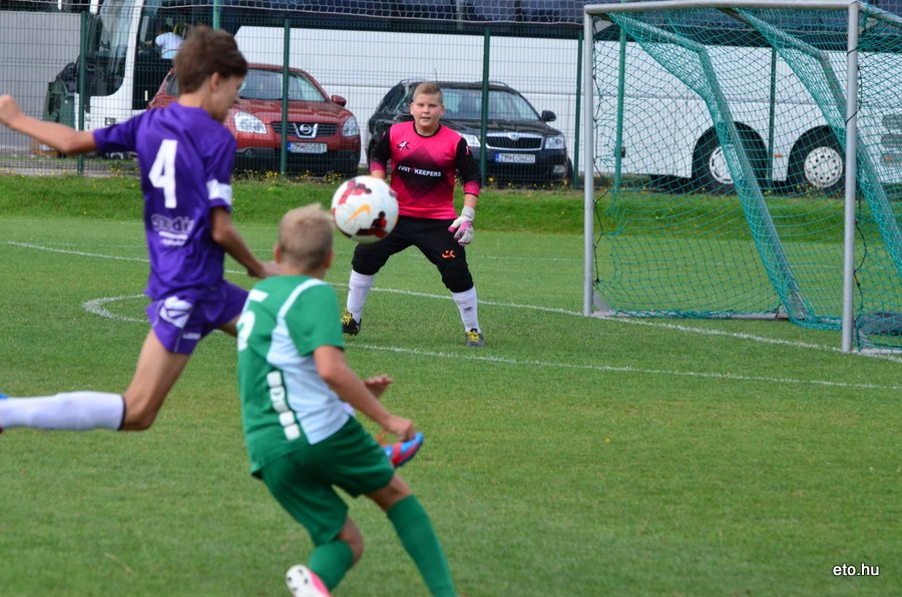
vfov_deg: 5.5
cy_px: 298
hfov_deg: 8.3
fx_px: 6188
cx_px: 451
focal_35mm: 248
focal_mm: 165
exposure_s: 1/4000
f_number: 8
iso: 2500
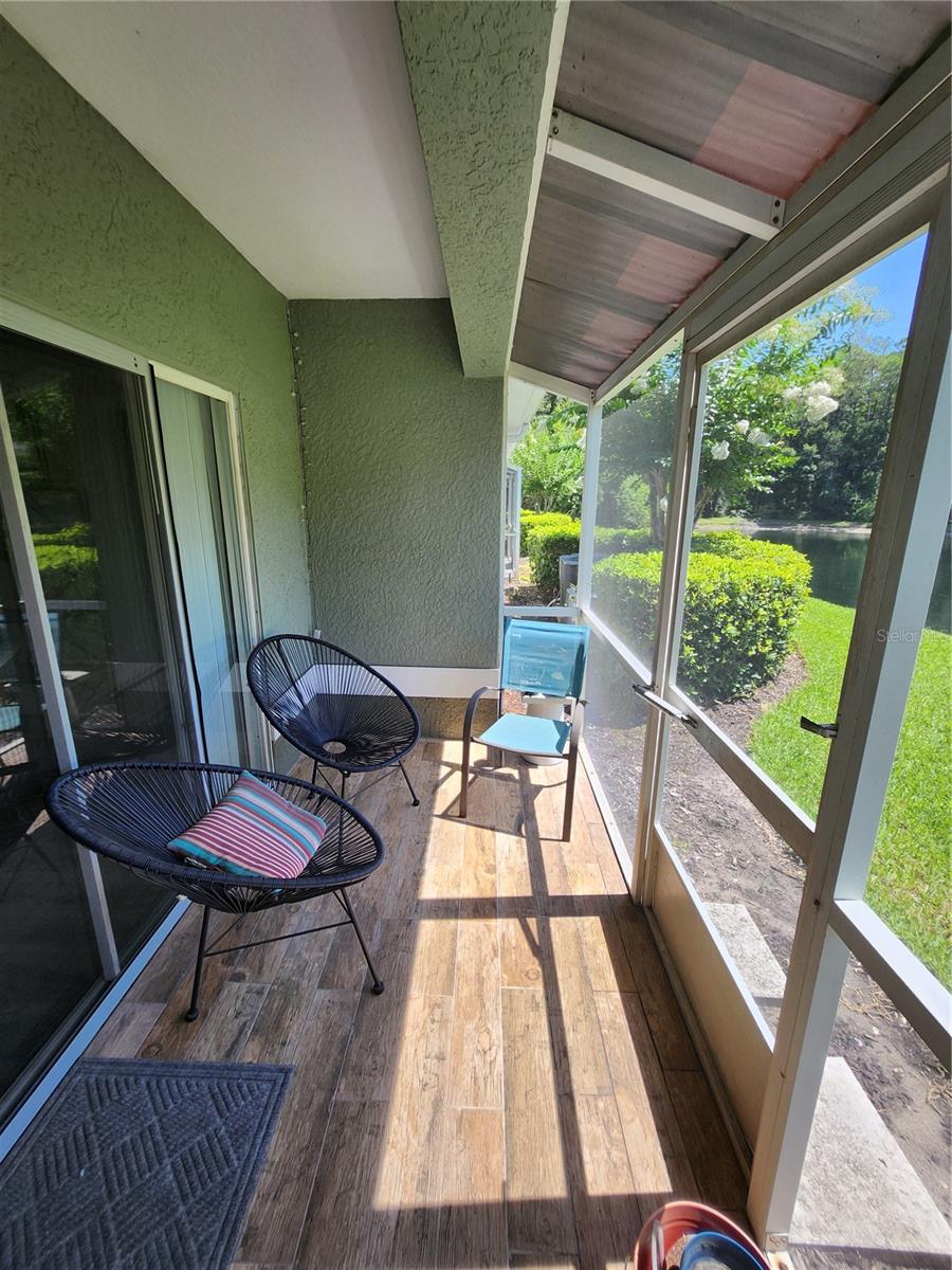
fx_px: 477
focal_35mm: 13
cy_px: 635
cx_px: 476
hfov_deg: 89.9
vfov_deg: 106.2
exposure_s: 1/165
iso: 32
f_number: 2.2
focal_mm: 1.74
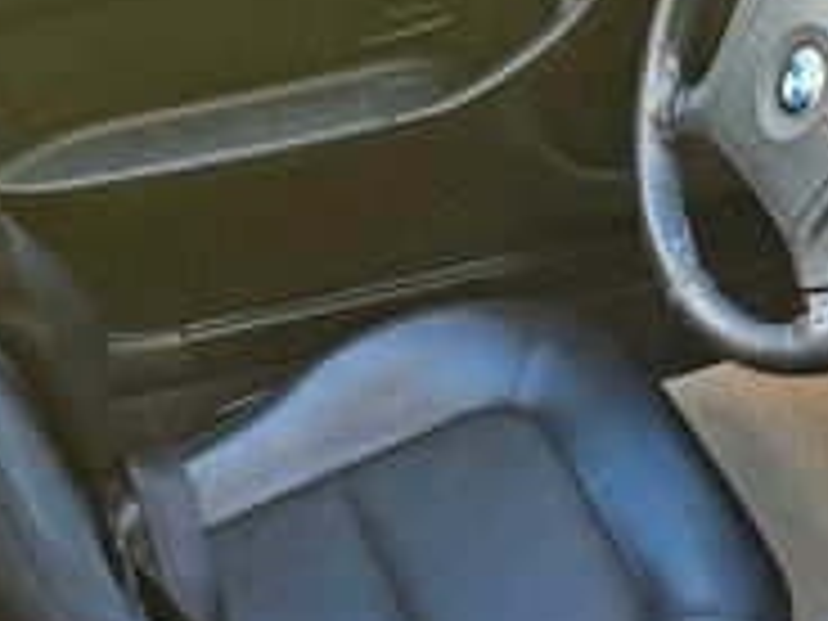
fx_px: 1914
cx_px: 288
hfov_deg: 24.3
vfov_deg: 18.1
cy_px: 576
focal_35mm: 80
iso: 40
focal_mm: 5.4
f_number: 1.8
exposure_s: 1/120
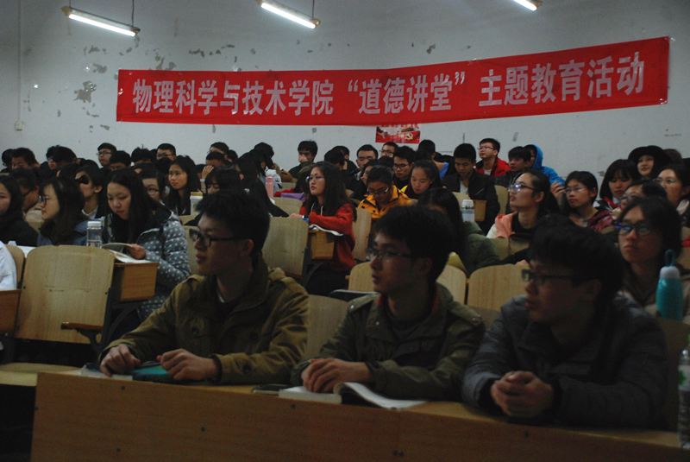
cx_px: 345
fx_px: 1151
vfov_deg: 22.7
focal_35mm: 60
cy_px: 231
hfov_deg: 33.4
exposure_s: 1/30
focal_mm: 40
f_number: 4.5
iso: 800
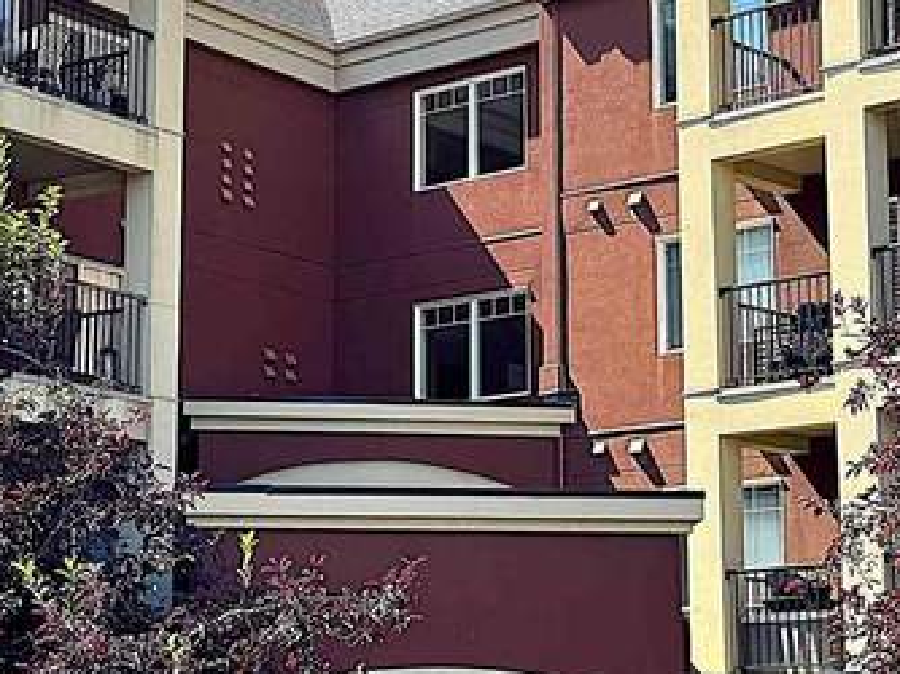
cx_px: 366
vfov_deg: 16.0
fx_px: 2390
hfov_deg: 21.3
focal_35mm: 92
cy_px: 299
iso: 80
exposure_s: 1/2604
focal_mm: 6.76
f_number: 1.78
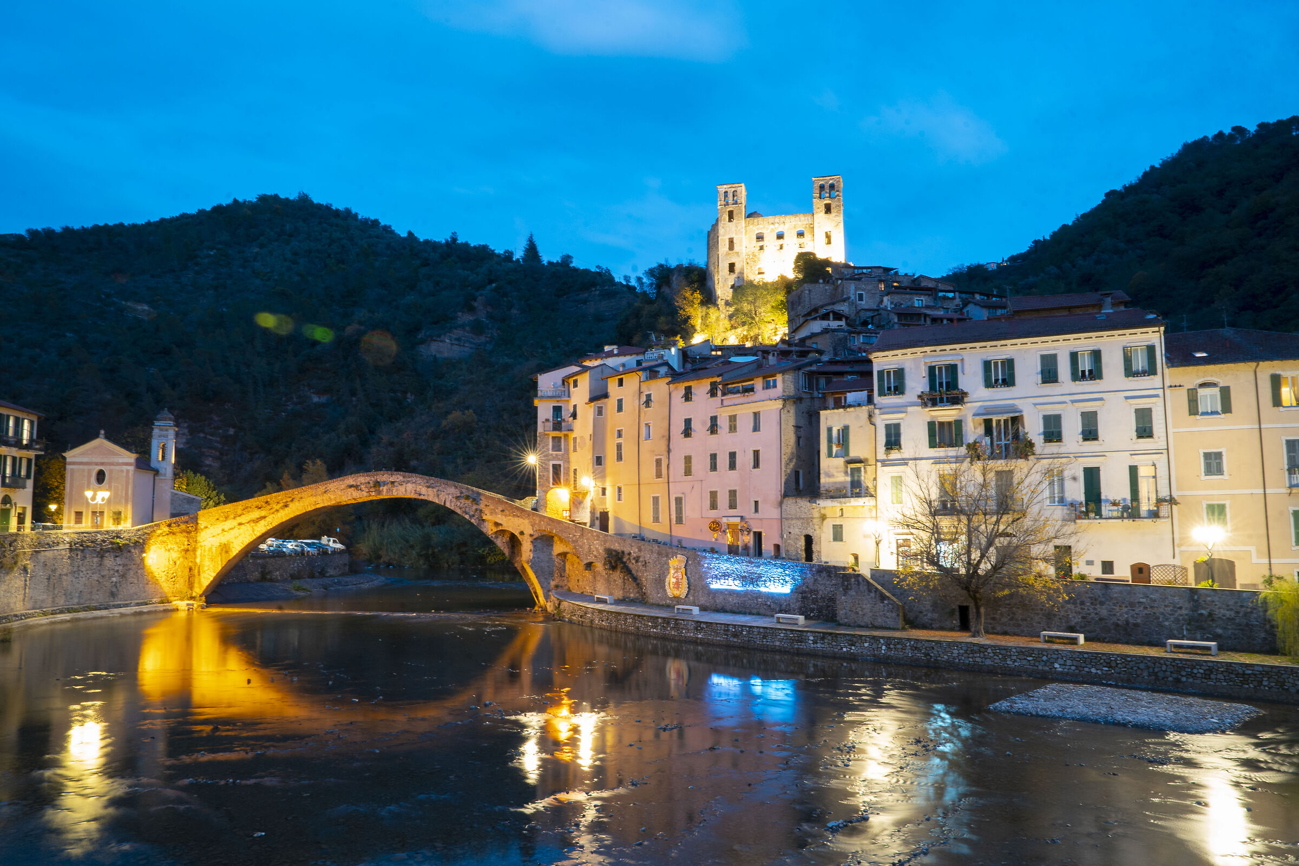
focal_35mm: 24
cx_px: 650
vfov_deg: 53.1
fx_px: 866
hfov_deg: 73.7
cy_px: 433
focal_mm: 24
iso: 500
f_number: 18
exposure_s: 30
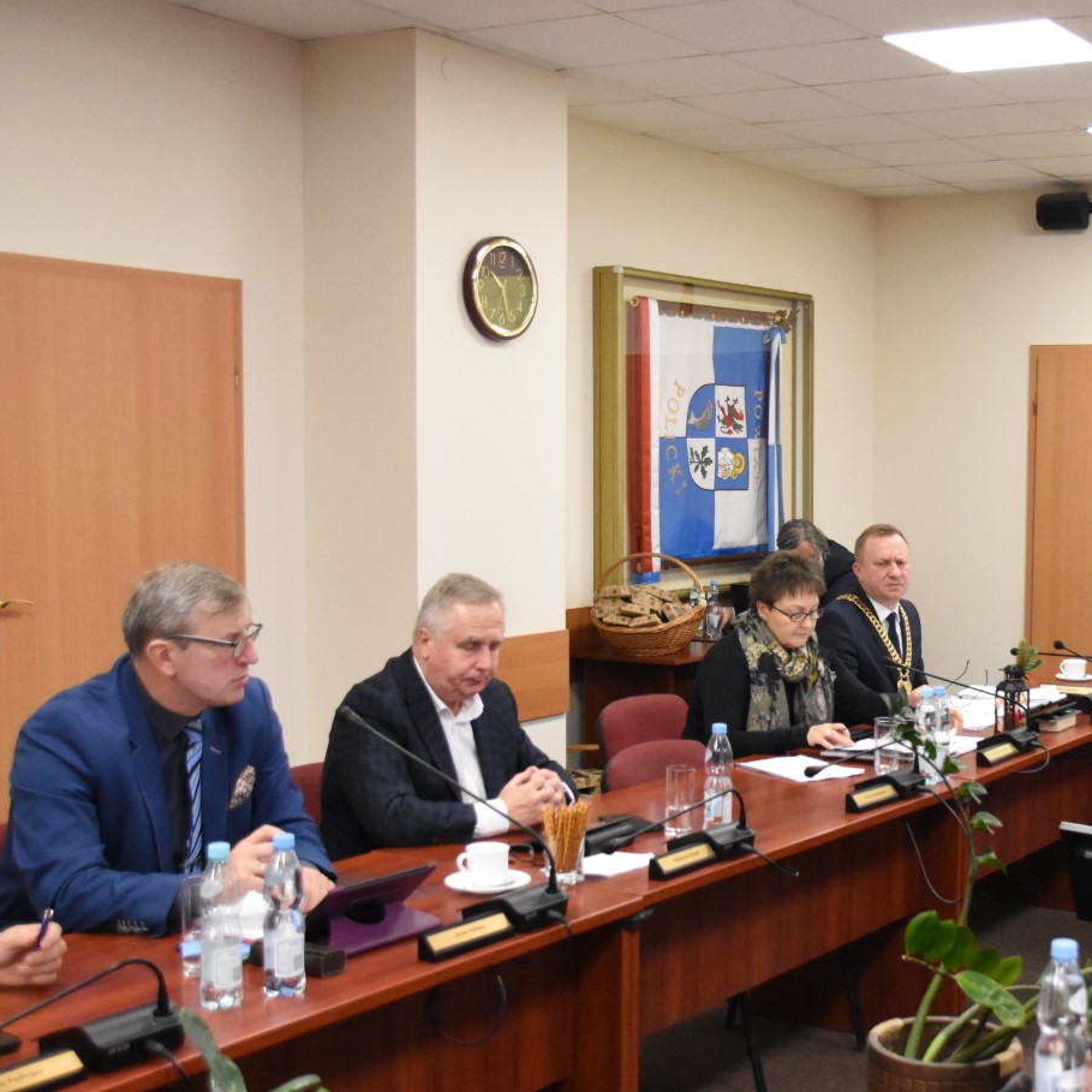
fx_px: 1785
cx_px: 870
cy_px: 584
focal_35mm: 50
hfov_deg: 33.1
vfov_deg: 34.0
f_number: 3.8
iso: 4000
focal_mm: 22
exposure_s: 1/250
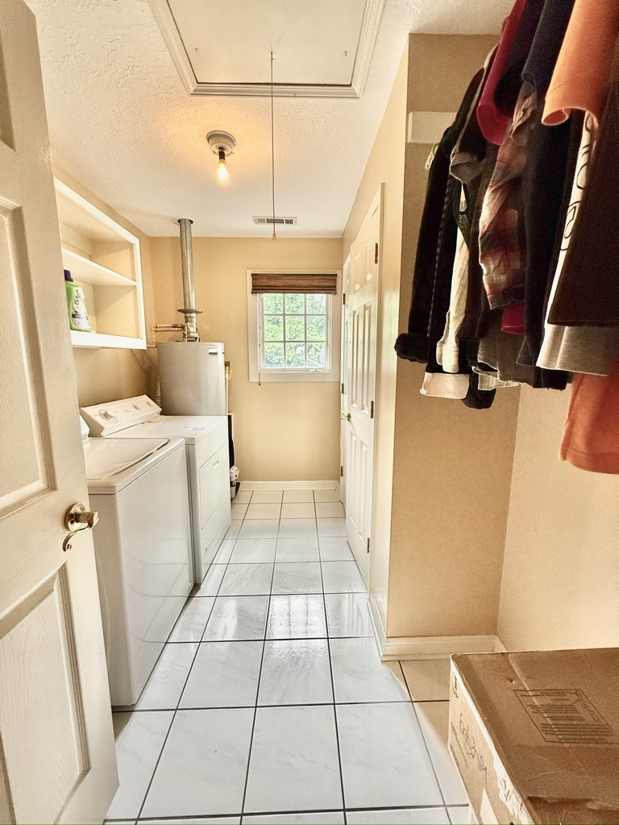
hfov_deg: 85.7
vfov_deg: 102.1
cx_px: 310
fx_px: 334
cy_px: 412
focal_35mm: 14
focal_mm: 2.22
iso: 200
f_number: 2.2
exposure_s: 1/120
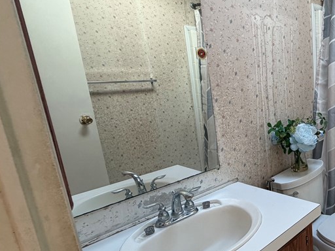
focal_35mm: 28
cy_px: 139
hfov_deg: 51.7
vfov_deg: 49.7
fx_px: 271
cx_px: 330
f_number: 2.2
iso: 160
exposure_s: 1/120
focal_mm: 2.22
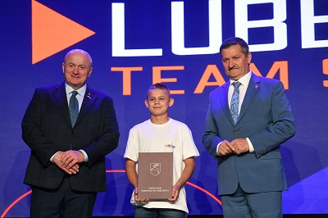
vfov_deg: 14.4
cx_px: 164
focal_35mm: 95
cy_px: 109
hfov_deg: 21.5
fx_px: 865
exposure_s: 1/125
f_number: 2.8
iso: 640
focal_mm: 95
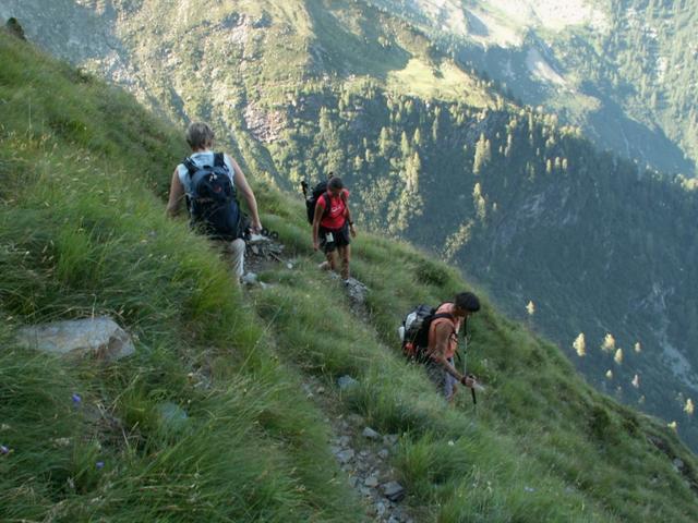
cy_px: 262
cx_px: 349
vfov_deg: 40.7
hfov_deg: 52.6
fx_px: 706
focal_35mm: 35
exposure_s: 1/50
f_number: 3.2
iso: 50
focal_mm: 5.86
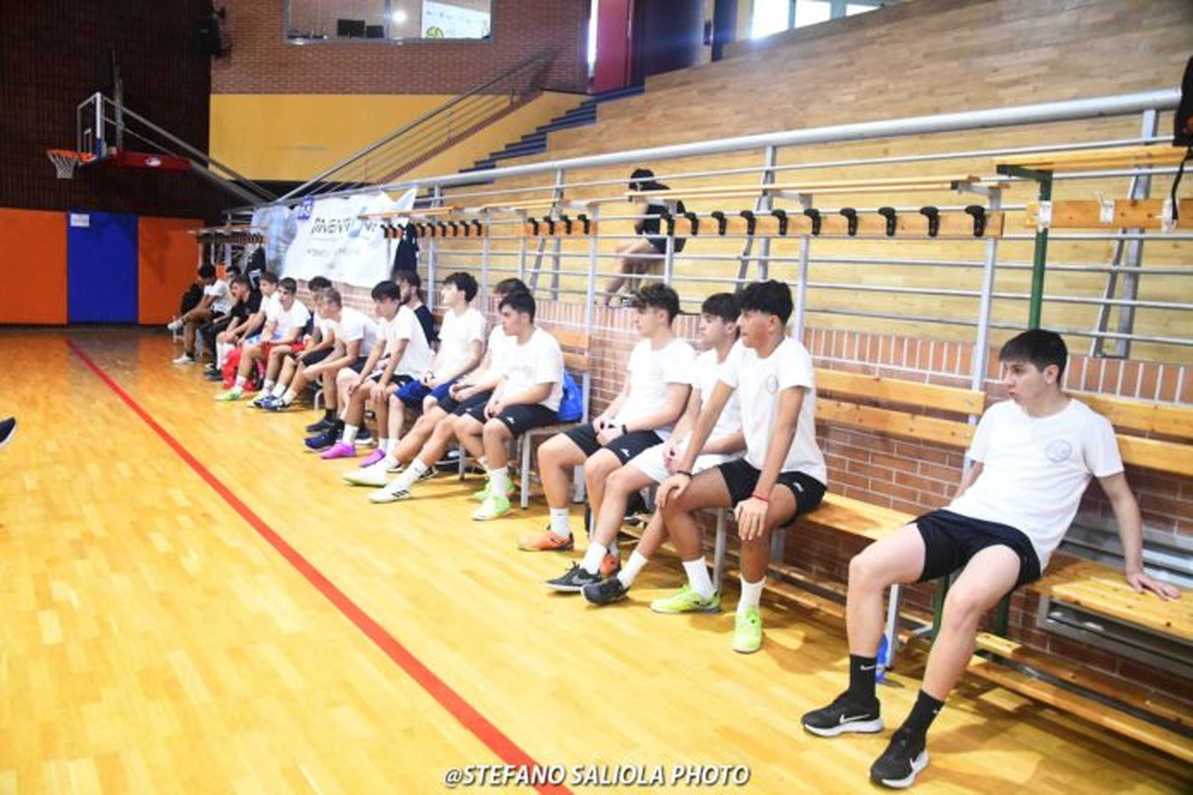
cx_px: 596
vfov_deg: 47.9
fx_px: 895
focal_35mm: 27
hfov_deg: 67.4
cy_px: 398
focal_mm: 18
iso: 10000
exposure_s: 1/50
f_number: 3.5
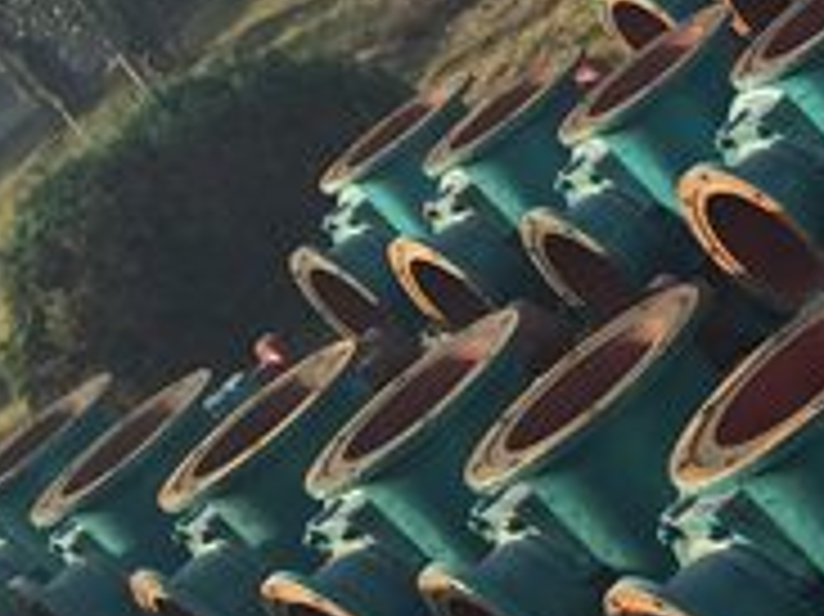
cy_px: -198
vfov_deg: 11.3
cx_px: 1671
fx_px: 3021
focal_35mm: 127
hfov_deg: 13.3
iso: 32
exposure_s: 1/746
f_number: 2.2
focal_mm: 4.15
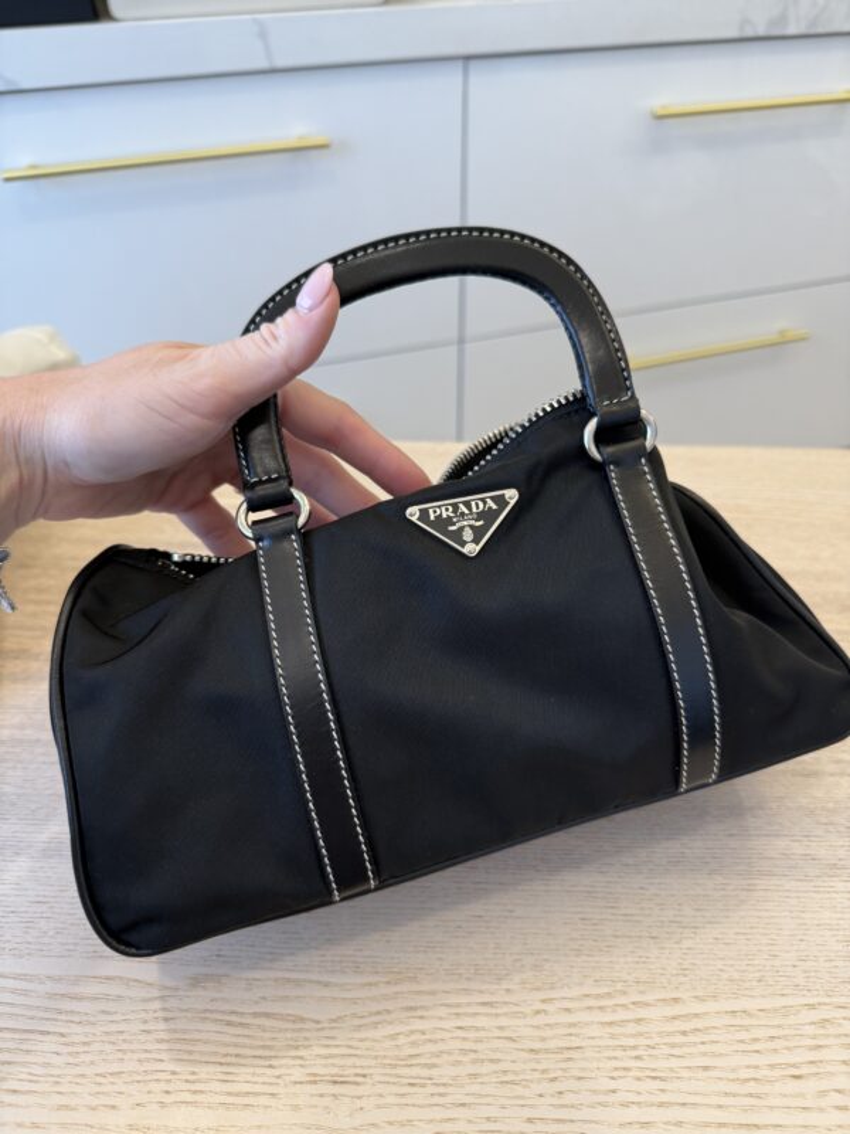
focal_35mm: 24
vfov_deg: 71.6
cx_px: 425
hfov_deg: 56.8
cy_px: 567
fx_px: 786
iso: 160
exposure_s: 1/120
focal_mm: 6.76
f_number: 1.78
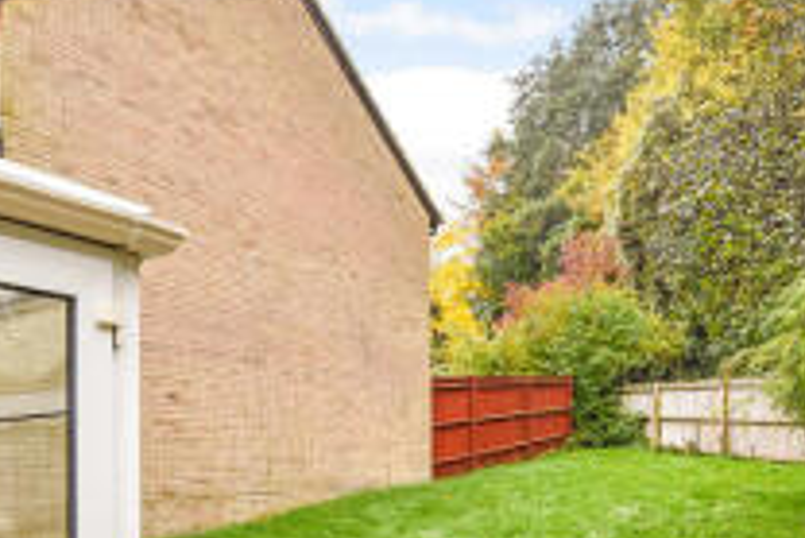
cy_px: 432
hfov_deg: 57.8
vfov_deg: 39.5
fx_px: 716
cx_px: 290
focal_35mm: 32
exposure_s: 1/125
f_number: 8
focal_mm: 14
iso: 400
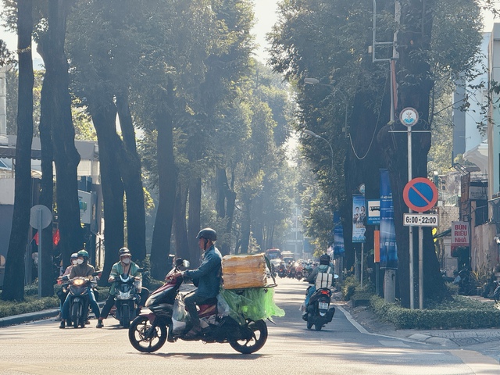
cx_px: 250
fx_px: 1733
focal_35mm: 120
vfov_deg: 12.3
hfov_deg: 16.4
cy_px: 188
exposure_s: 1/1451
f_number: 2.8
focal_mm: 15.66
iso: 50
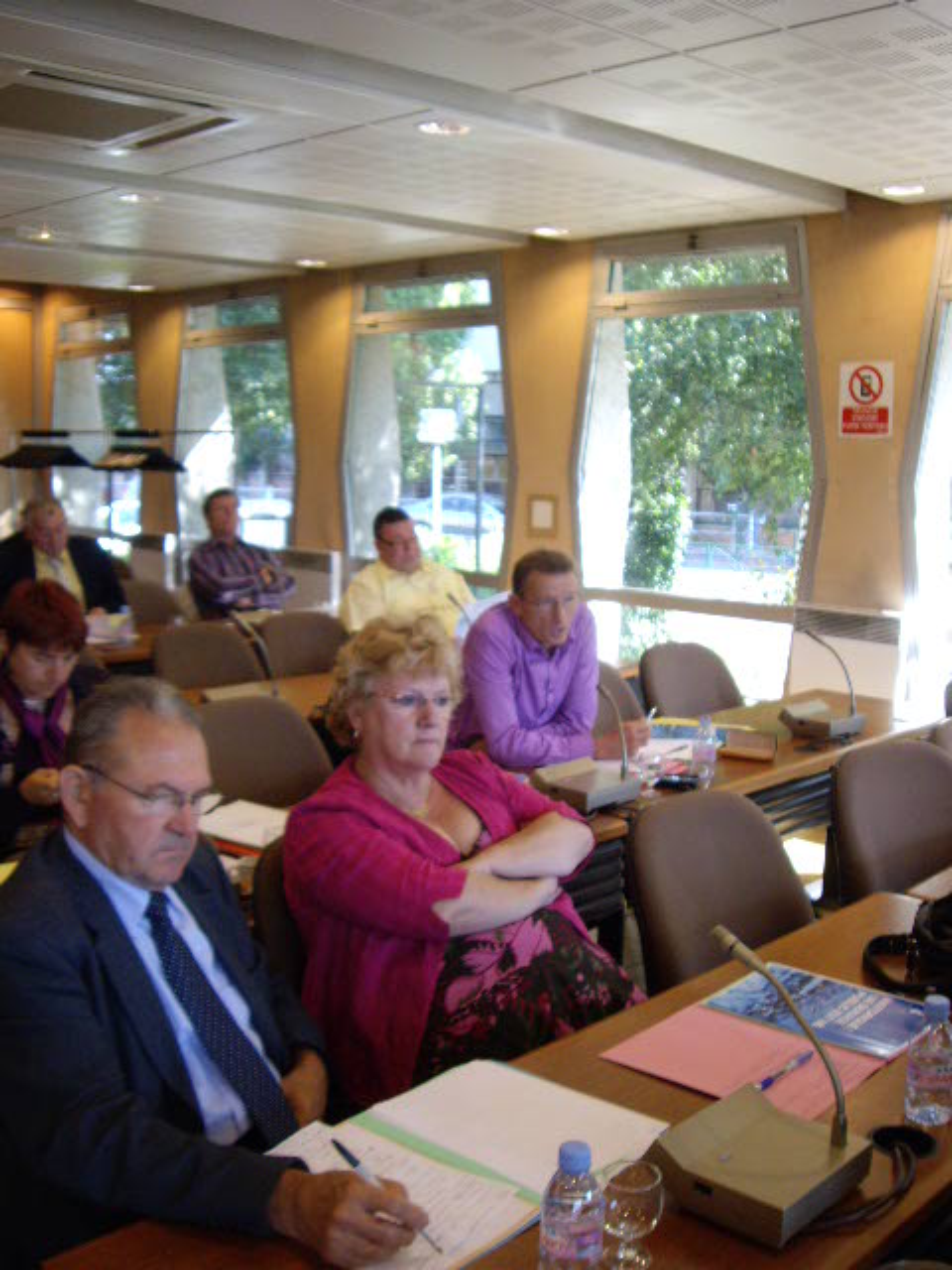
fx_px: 1393
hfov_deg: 37.7
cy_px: 635
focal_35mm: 38
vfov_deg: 49.0
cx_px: 476
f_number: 2.7
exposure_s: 1/80
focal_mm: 6.2
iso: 200
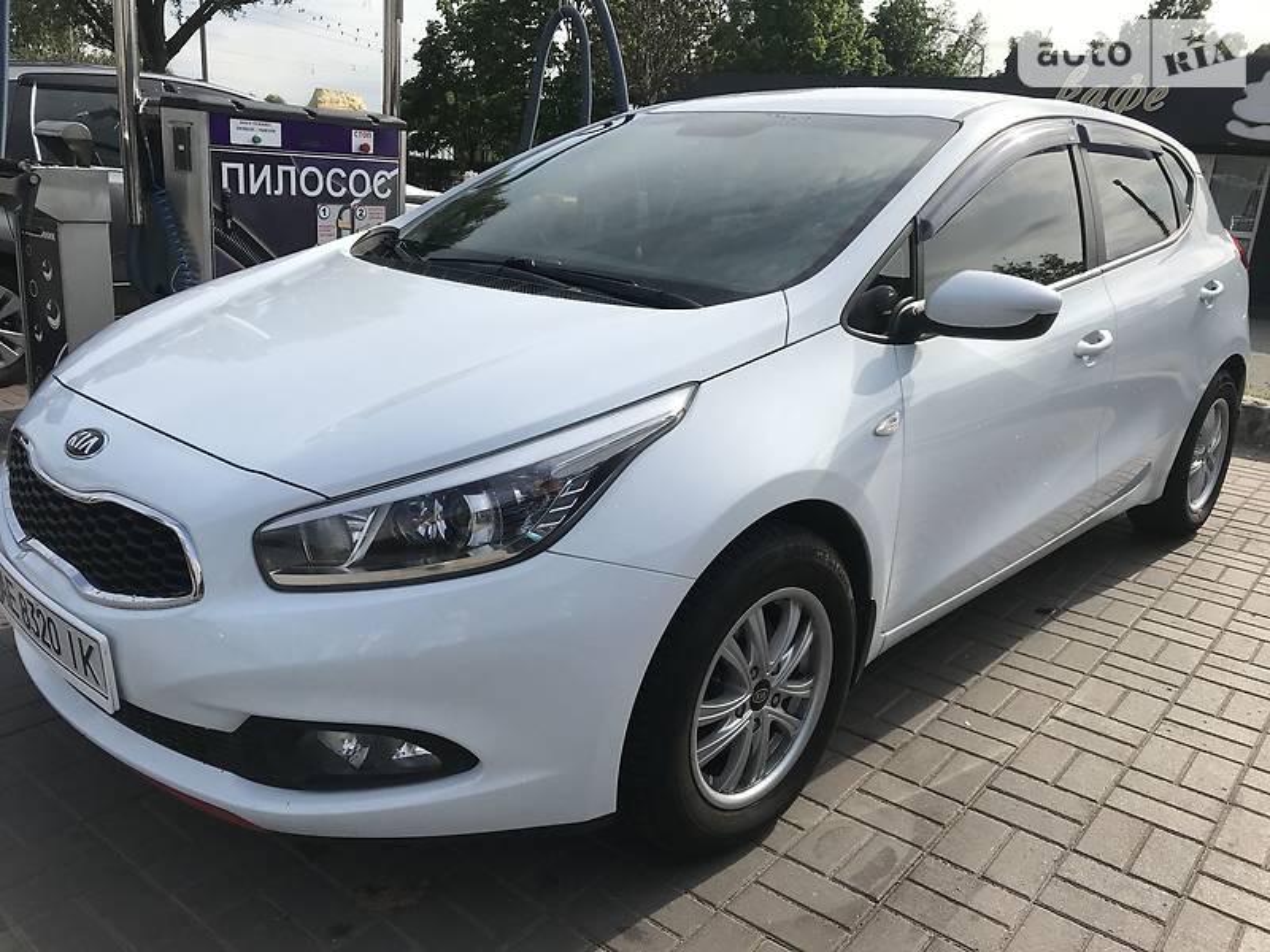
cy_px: 476
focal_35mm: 28
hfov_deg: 63.4
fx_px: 1027
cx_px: 635
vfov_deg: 49.7
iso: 20
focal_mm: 4
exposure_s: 1/2907
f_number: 1.8
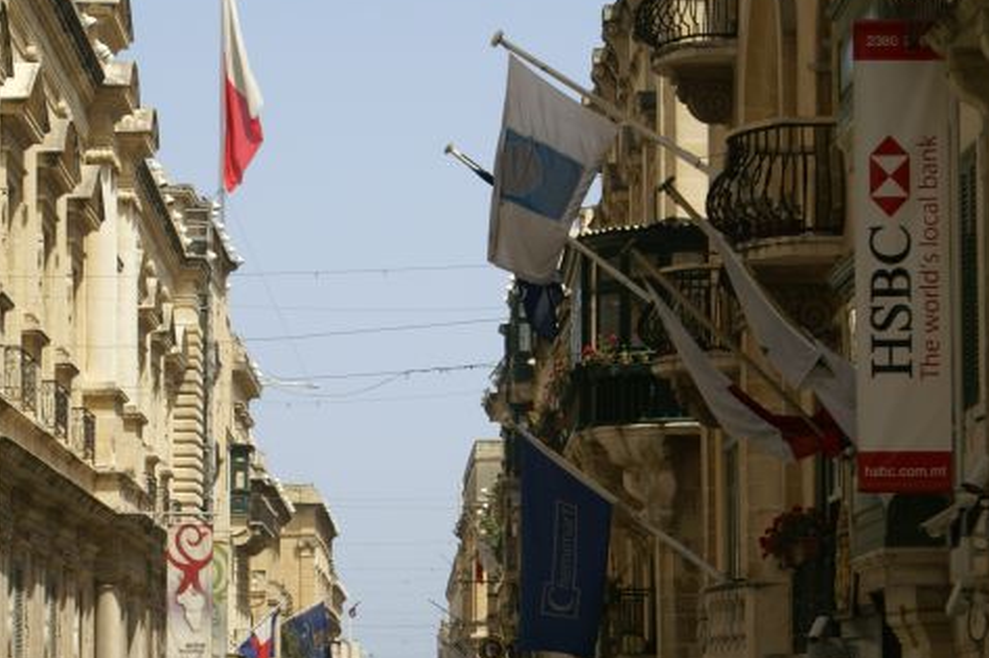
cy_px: 527
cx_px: 447
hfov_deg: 16.1
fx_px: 3488
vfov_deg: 10.8
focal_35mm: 127
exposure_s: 1/100
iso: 100
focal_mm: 50
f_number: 9
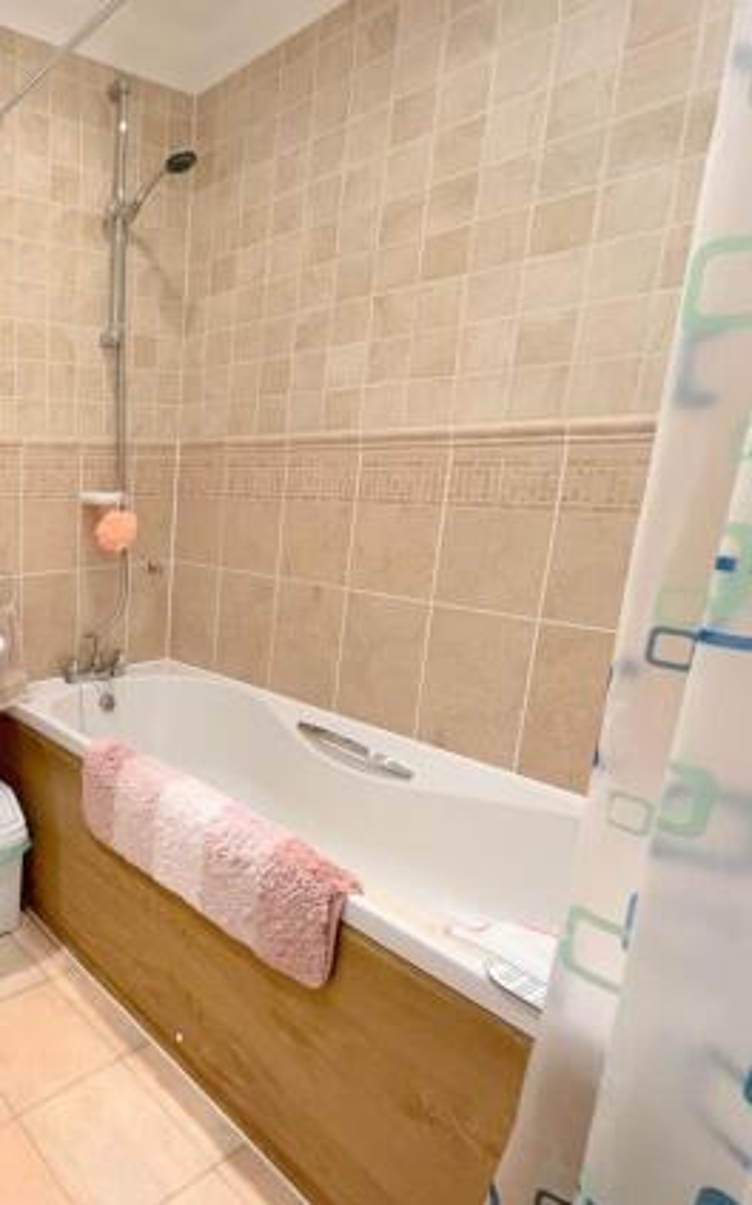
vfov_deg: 88.0
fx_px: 624
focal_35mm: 19
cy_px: 600
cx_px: -13
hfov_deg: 49.6
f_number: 1.8
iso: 320
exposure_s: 1/50
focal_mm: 1.57
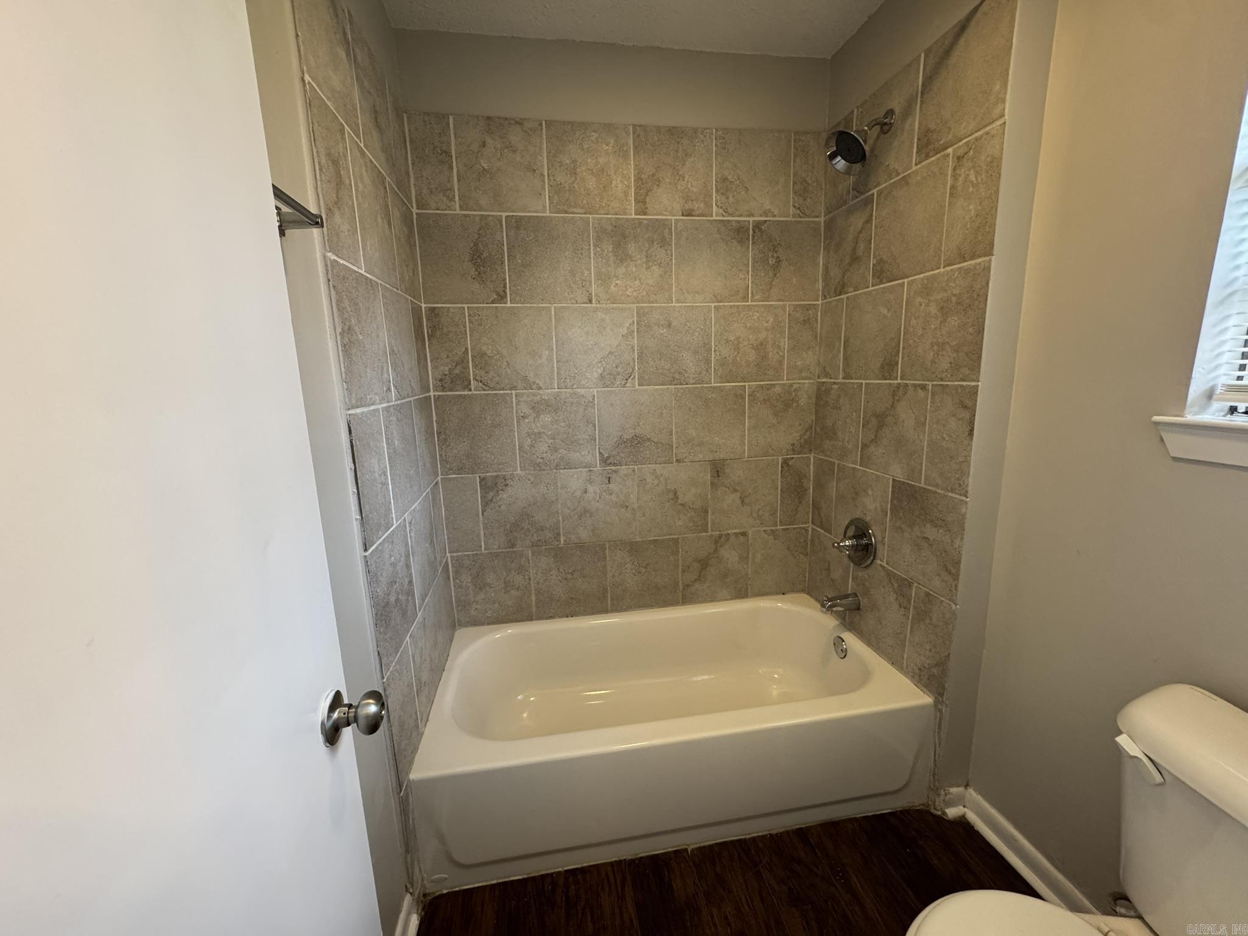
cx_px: 624
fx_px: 505
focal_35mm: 14
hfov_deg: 102.1
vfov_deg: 85.7
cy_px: 468
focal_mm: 2.22
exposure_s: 1/60
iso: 250
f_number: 2.2
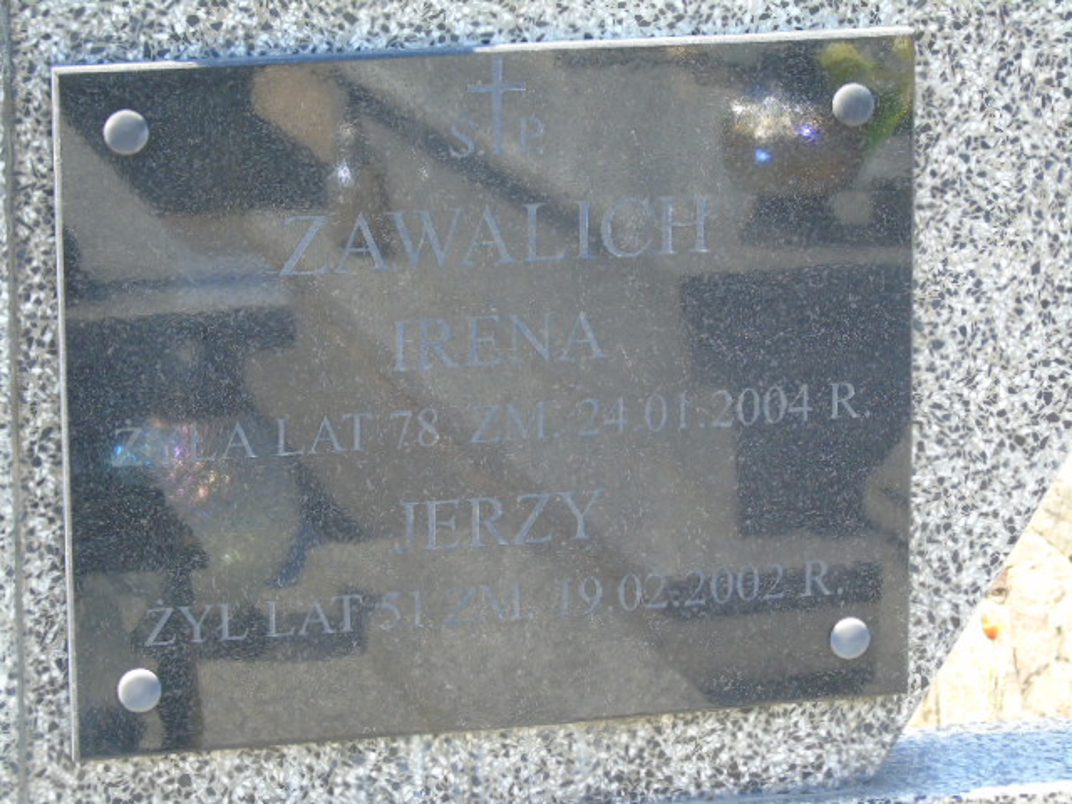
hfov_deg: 13.9
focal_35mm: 142
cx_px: 536
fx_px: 4398
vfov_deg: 10.4
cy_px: 402
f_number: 4.7
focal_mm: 25
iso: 250
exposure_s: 1/125
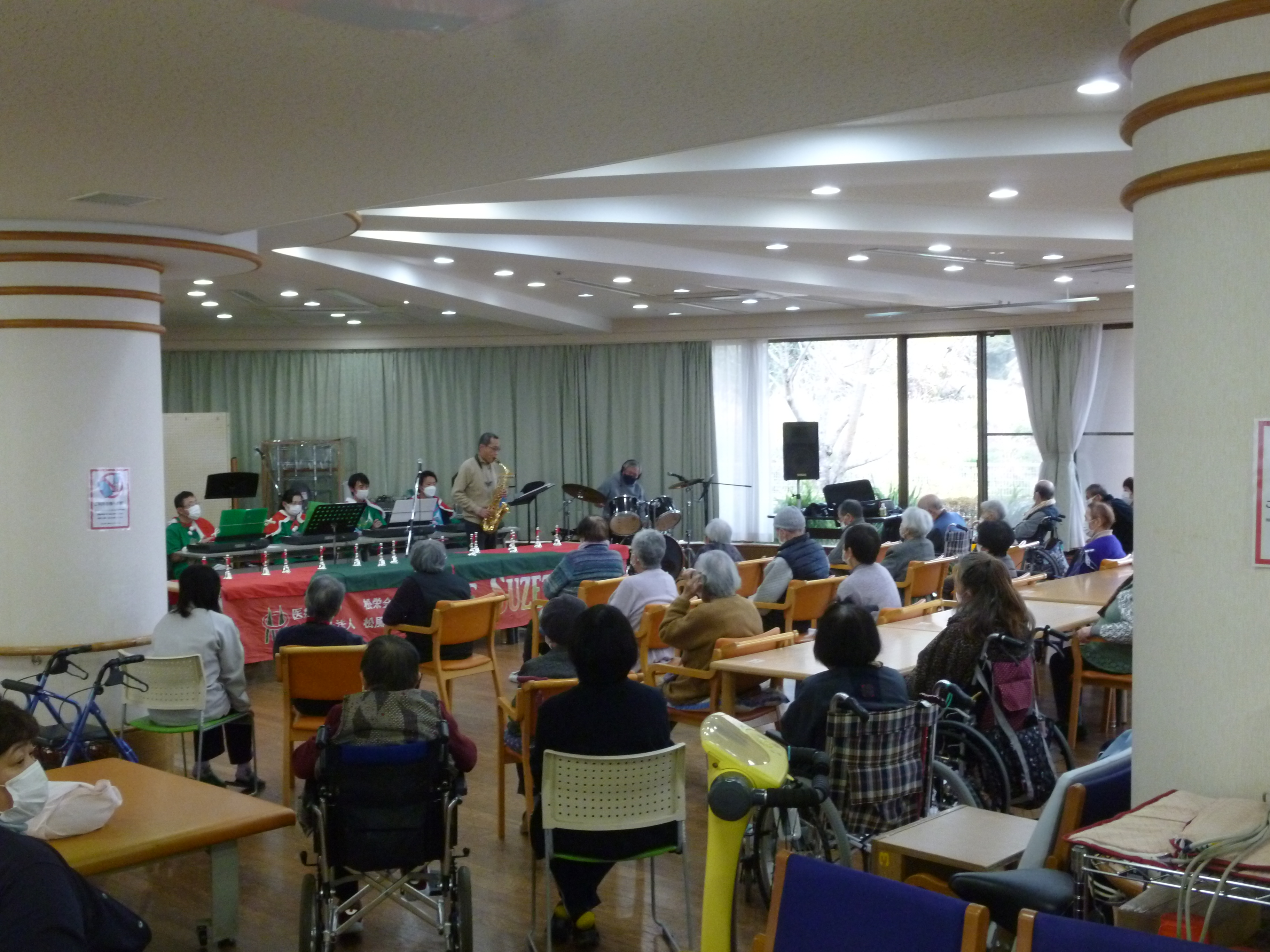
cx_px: 635
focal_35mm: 39
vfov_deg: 36.8
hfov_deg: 47.9
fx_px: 1431
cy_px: 476
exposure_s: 1/20
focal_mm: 6.9
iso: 400
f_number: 3.7
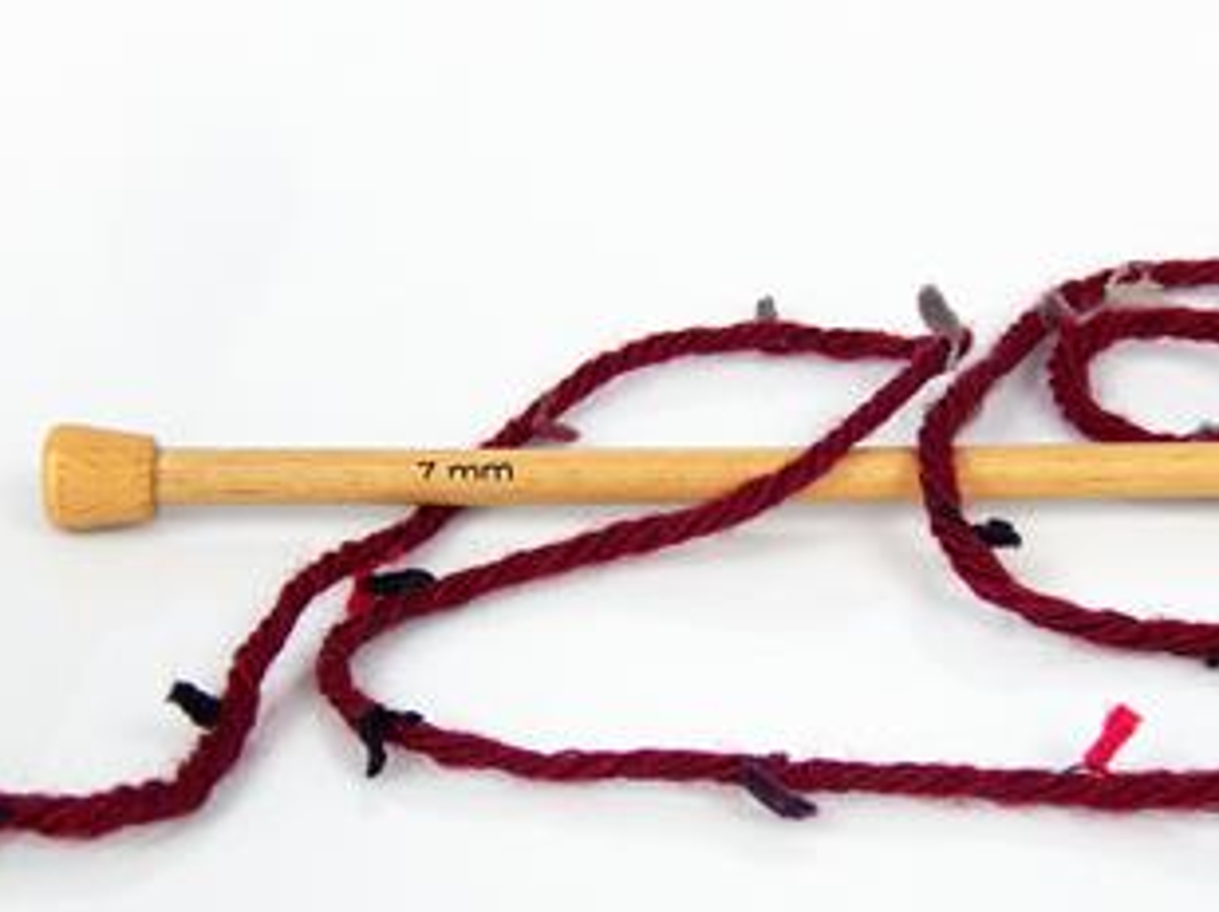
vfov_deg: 18.6
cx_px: 690
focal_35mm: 79
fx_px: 2779
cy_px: 527
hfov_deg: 24.7
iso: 154
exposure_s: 1/118
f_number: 2.9
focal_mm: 12.53
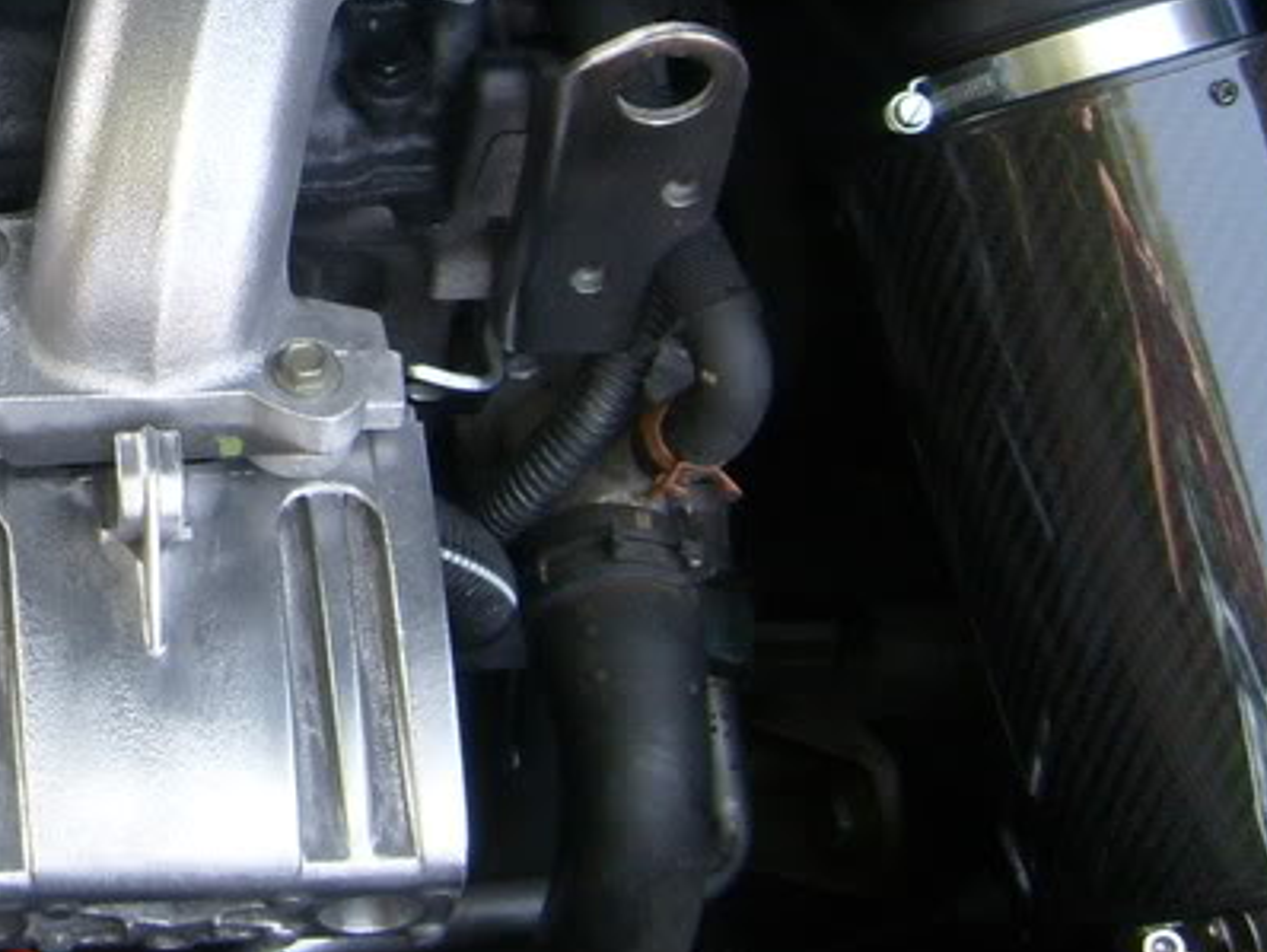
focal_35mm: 90
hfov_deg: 20.3
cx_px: -264
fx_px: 3296
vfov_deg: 16.0
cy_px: -96
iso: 80
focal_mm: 5.8
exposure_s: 1/125
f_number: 2.8
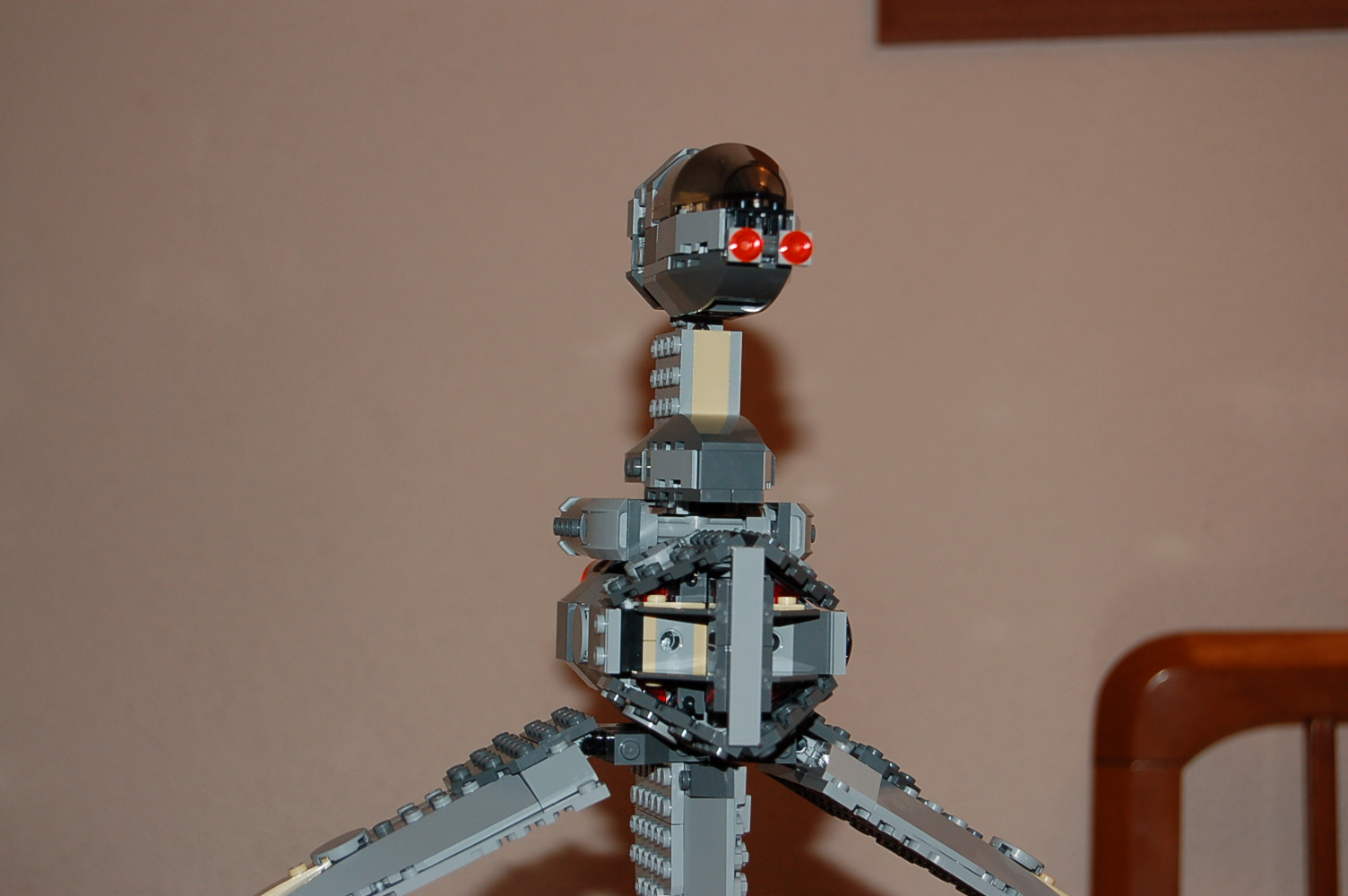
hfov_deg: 27.0
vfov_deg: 18.1
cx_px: 674
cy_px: 448
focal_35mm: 75
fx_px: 2806
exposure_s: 1/60
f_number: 5.6
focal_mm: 50
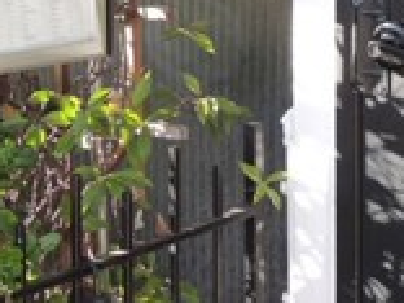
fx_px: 1436
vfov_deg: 11.8
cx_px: 363
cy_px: -60
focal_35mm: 123
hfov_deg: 15.8
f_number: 3.1
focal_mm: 5.3
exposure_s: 1/80
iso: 100
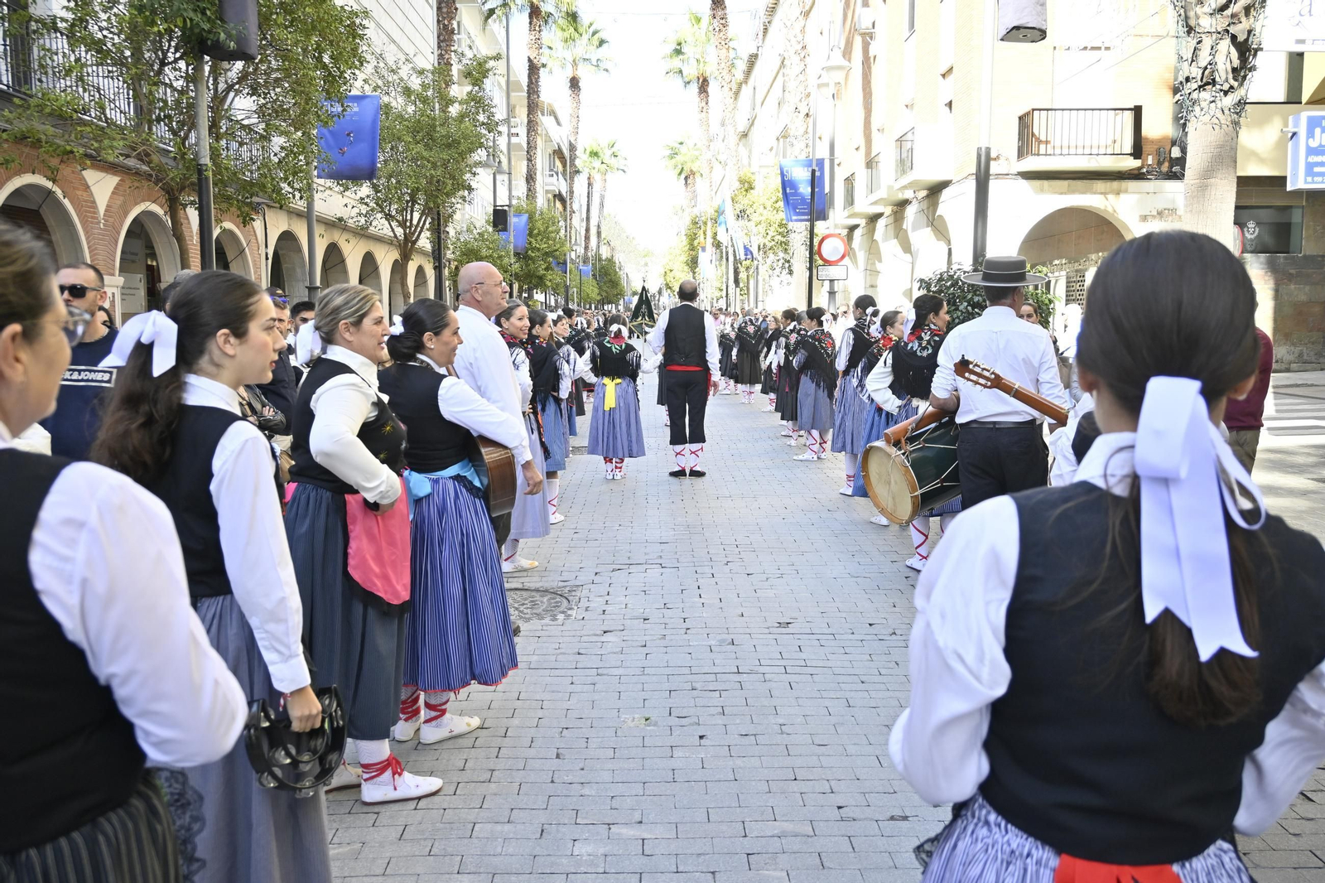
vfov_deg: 41.7
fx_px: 1159
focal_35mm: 32
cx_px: 662
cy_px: 442
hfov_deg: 59.5
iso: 320
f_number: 4.5
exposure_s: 1/320
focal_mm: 21
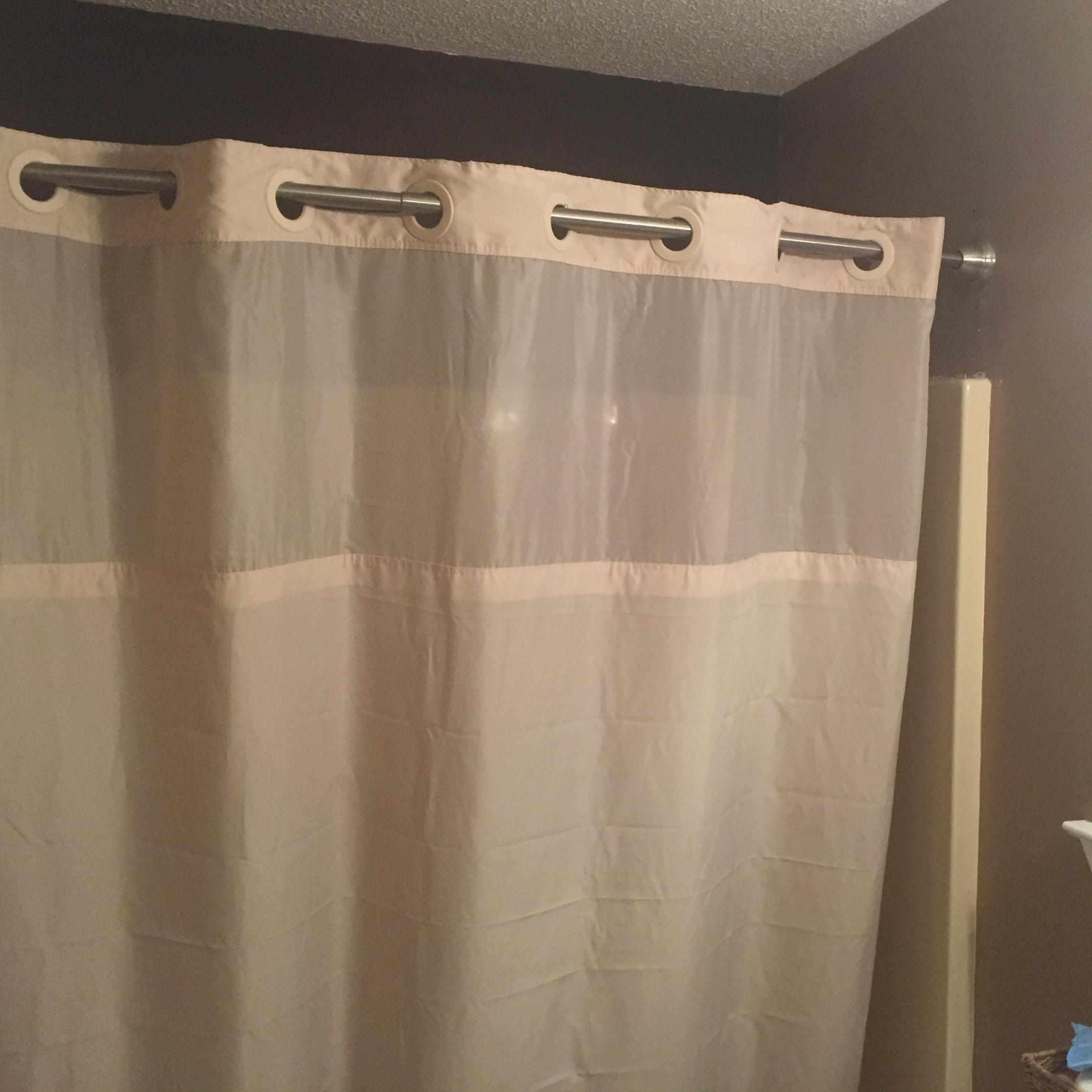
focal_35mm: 35
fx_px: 1249
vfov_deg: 47.2
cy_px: 535
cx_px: 645
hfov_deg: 47.0
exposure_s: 1/30
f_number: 2.2
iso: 200
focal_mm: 4.15
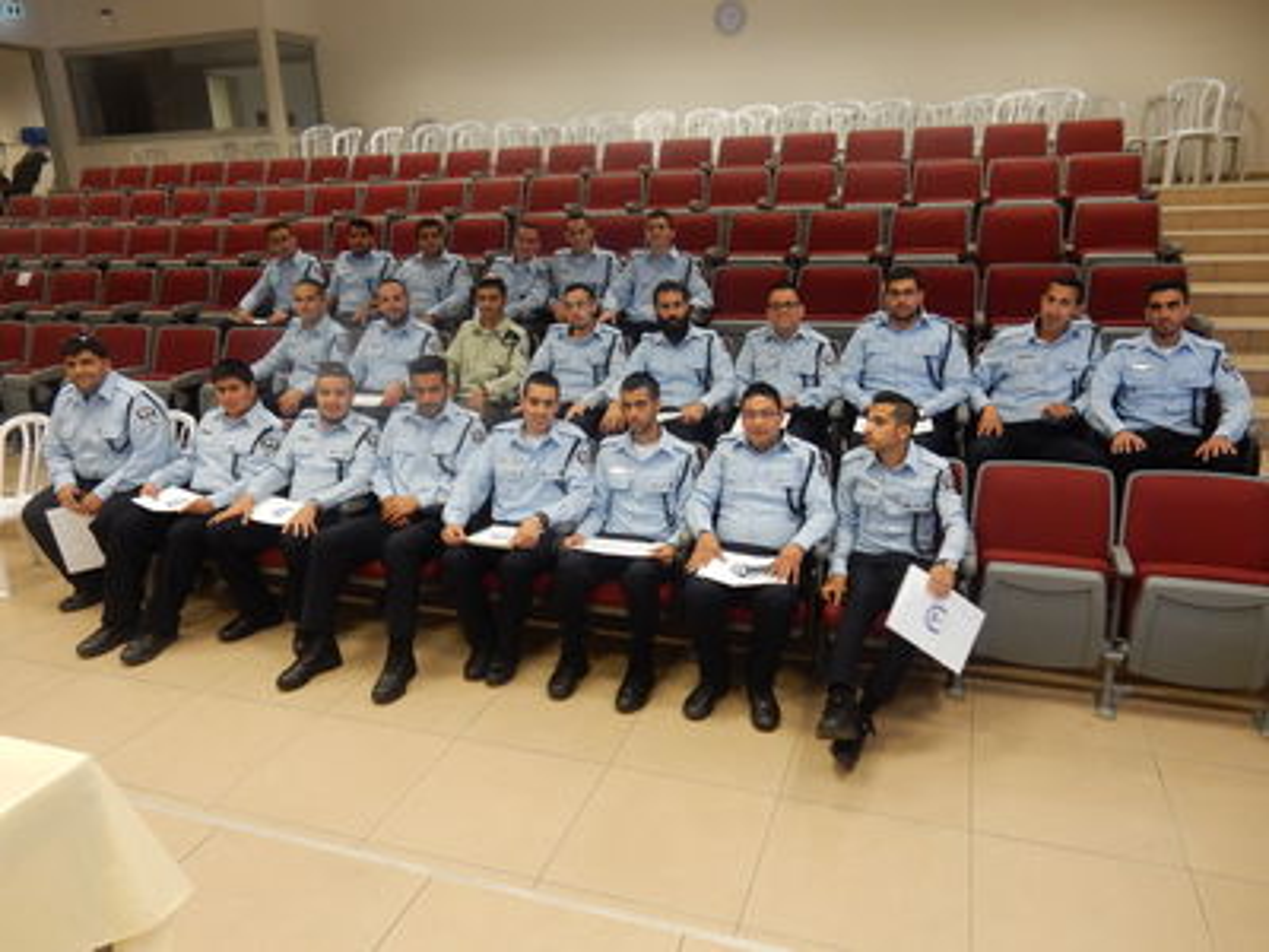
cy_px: 476
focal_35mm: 25
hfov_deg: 69.4
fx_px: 916
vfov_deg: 54.9
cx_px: 634
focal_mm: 4.5
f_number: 3.7
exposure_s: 1/30
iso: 320
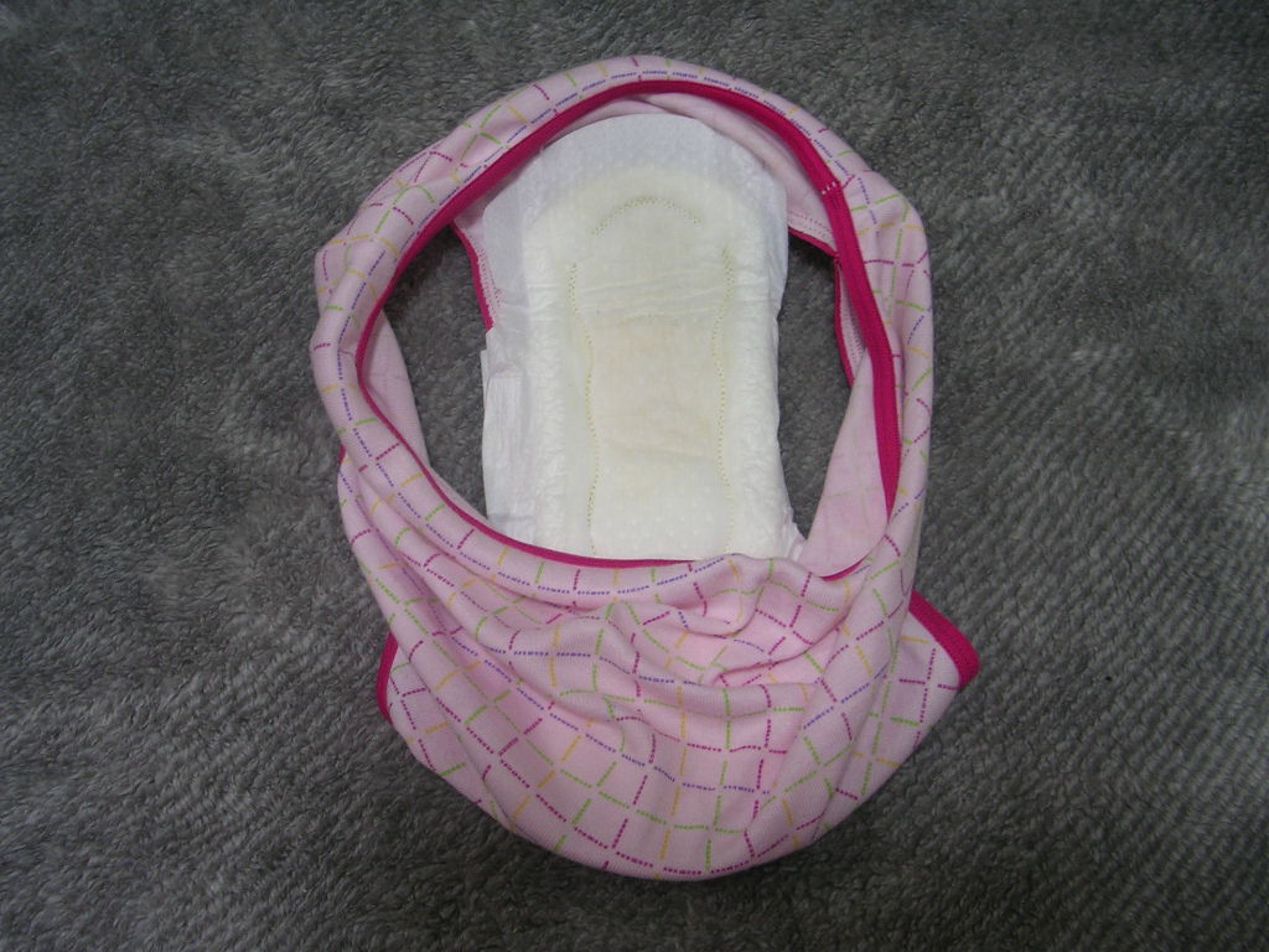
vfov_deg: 37.7
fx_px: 1393
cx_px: 634
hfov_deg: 49.0
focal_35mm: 38
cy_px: 476
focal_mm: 5.8
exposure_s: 1/14
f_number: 2.8
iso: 50
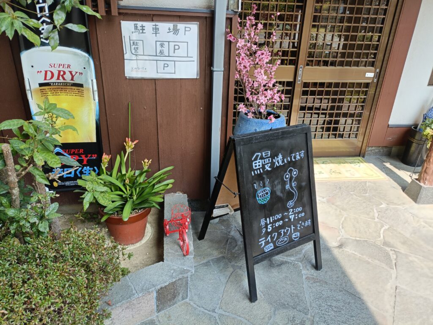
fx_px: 313
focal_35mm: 25
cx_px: 216
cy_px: 162
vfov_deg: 54.9
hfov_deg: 69.4
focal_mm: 4.7
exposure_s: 1/120
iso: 80
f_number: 1.7
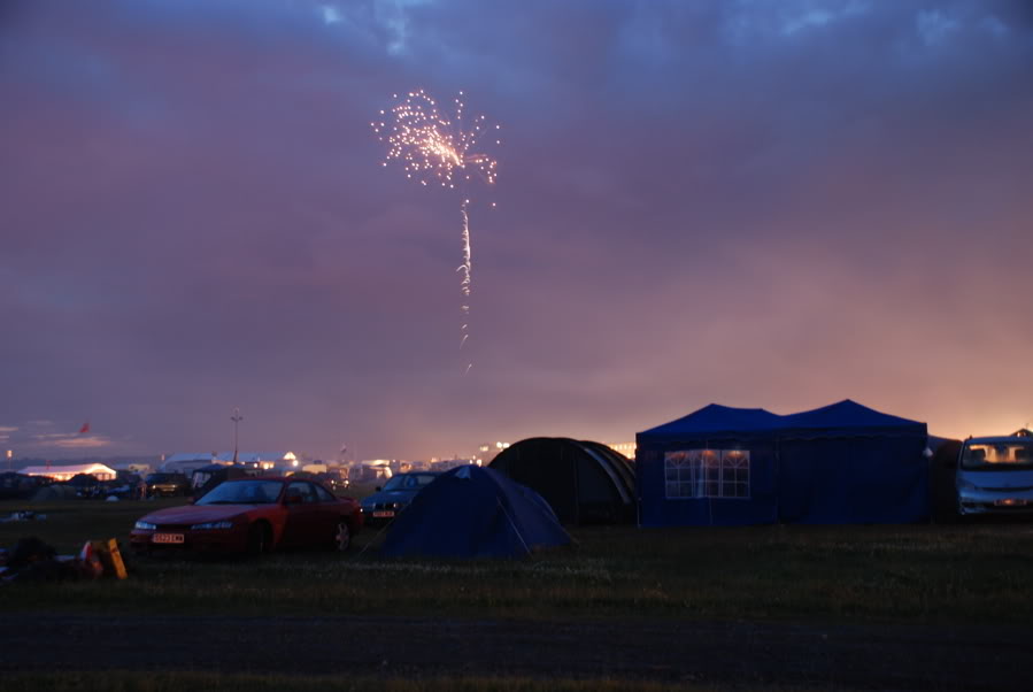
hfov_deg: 49.5
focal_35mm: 39
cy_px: 346
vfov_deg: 34.3
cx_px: 516
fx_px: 1121
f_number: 4.2
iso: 200
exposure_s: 5
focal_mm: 26
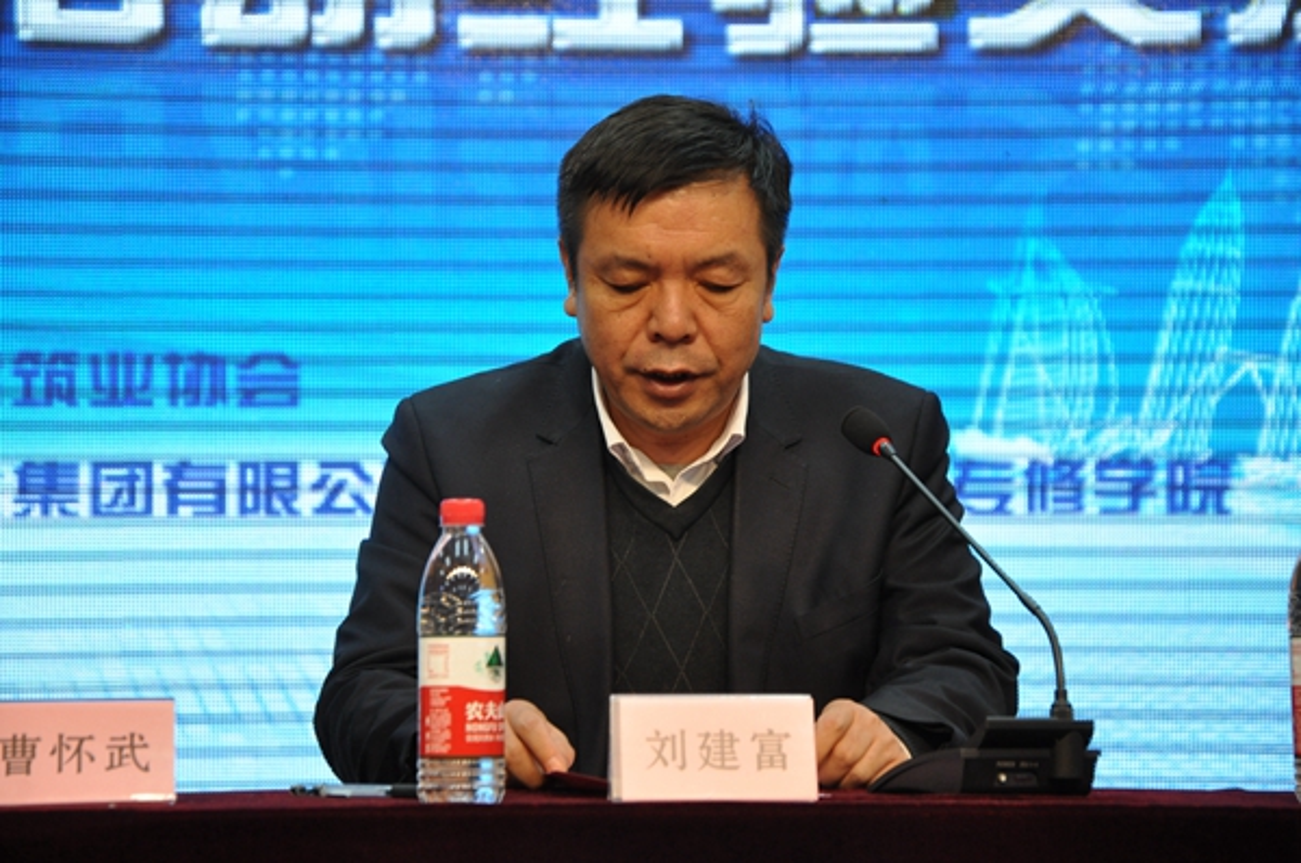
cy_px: 432
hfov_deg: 16.1
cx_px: 650
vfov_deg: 10.7
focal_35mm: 128
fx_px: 4600
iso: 800
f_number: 5.6
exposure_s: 1/100
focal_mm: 85
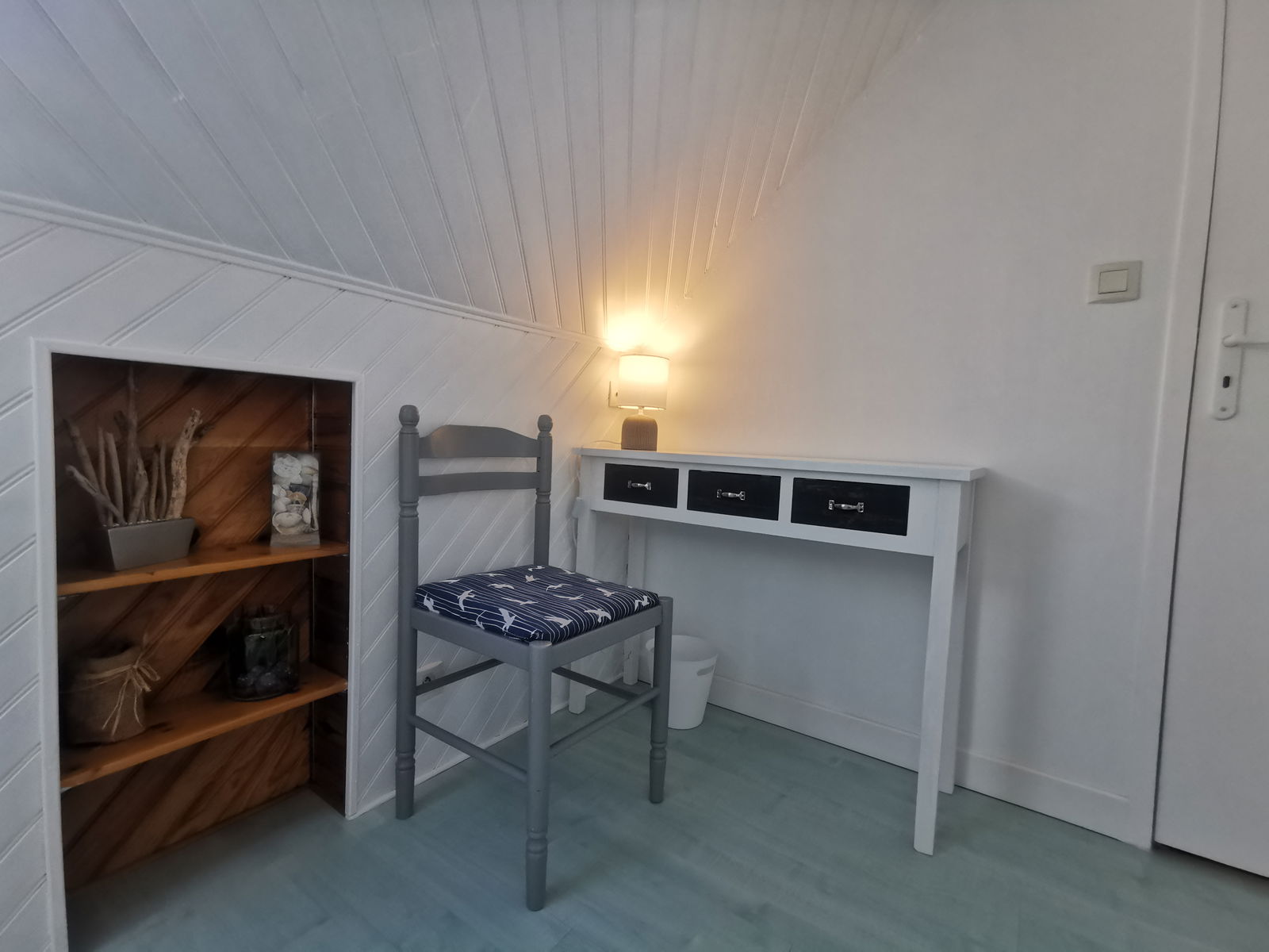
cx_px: 634
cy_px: 476
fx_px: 587
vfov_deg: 78.1
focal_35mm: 16
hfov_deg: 94.5
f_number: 2.2
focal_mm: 2.35
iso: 125
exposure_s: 1/100
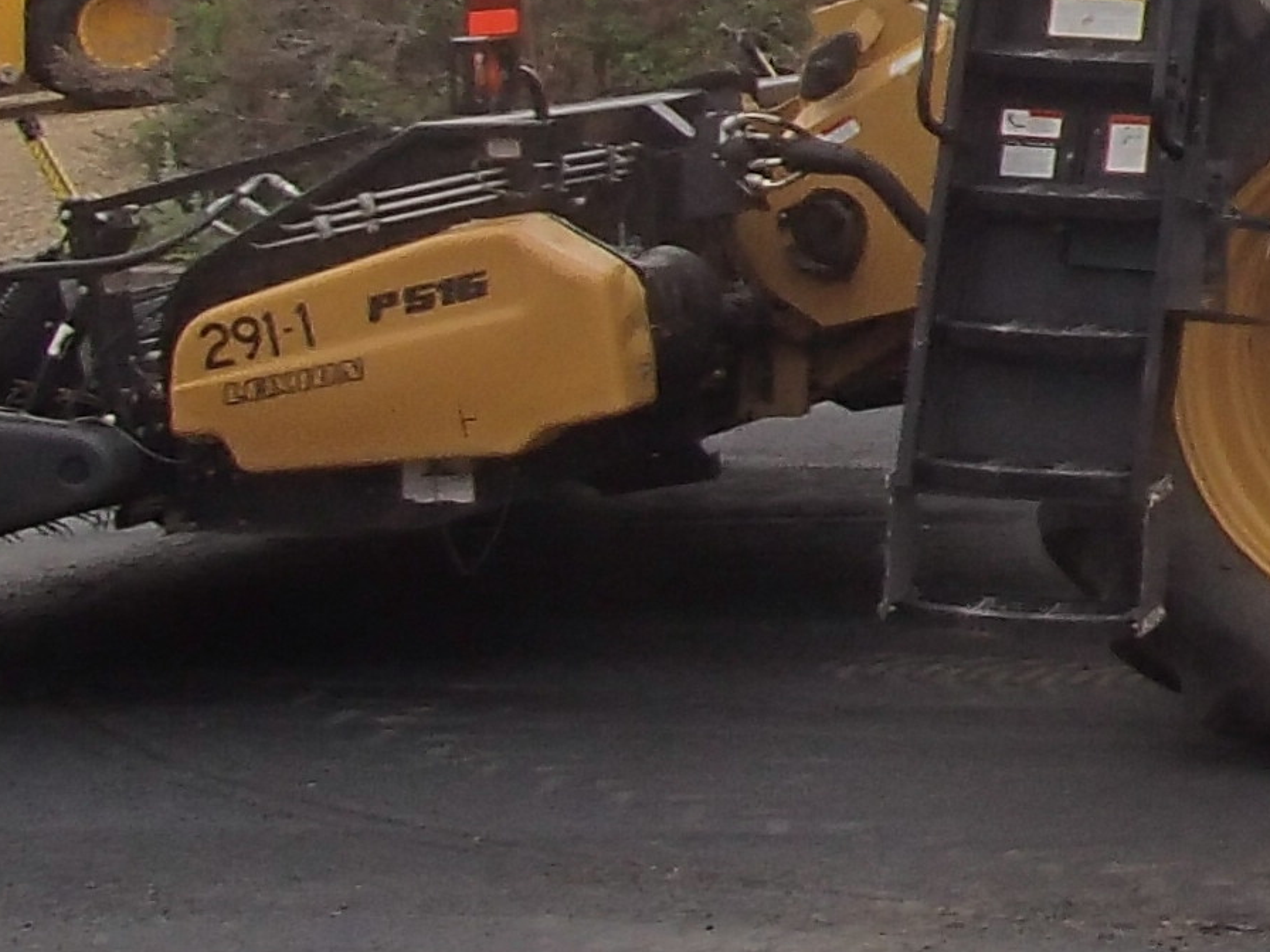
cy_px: -101
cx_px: 2252
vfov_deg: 11.8
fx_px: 4549
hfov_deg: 14.2
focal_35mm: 124
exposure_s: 1/100
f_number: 11
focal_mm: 5
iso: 100
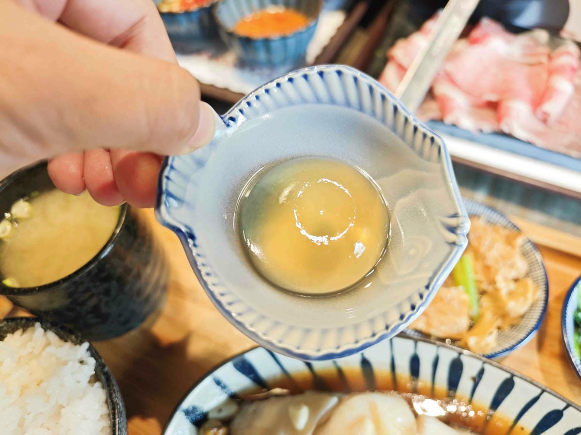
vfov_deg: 58.9
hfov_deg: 73.9
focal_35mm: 23
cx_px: 290
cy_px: 218
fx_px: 386
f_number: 2
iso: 320
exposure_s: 1/120
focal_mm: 8.72
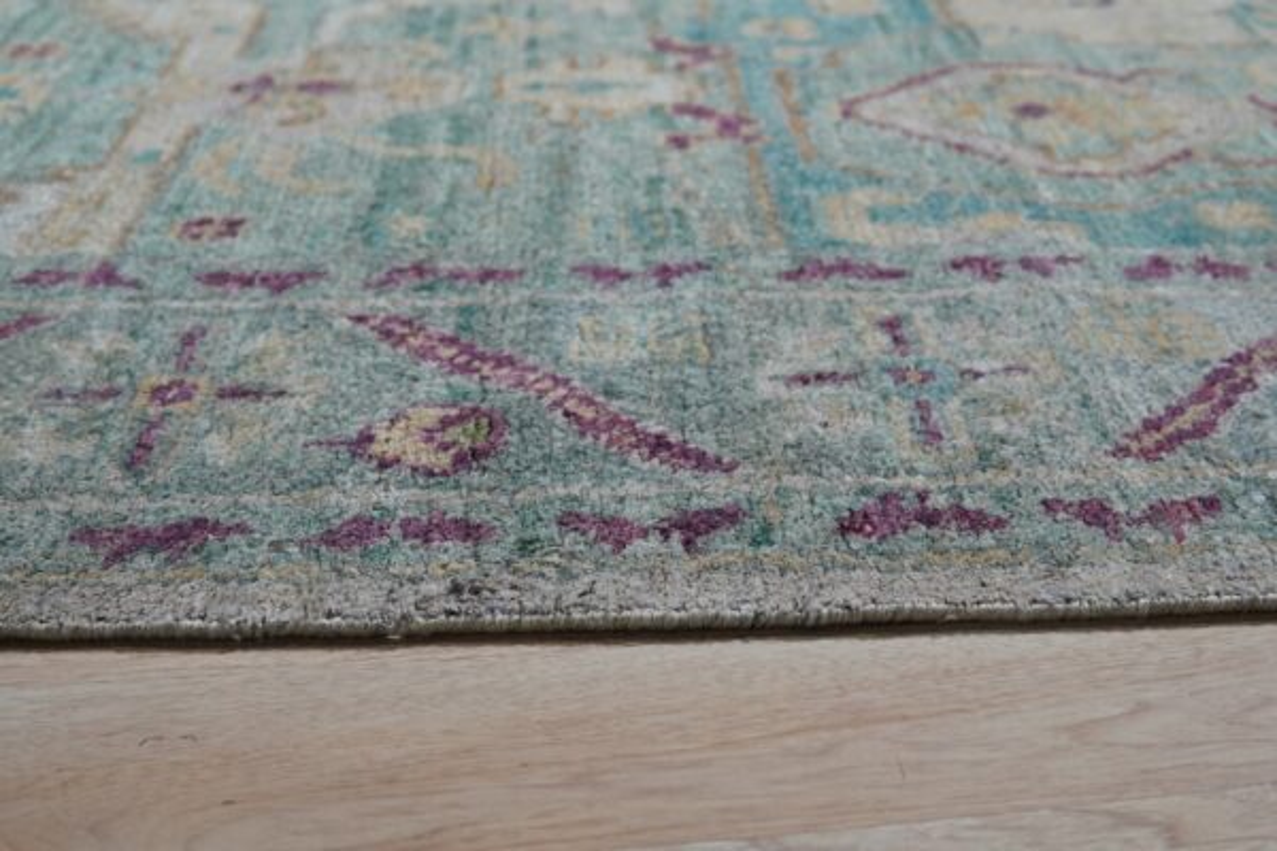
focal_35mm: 45
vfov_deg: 29.9
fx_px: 1596
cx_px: 638
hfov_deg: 43.6
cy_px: 426
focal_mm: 30
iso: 500
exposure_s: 1/160
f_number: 5
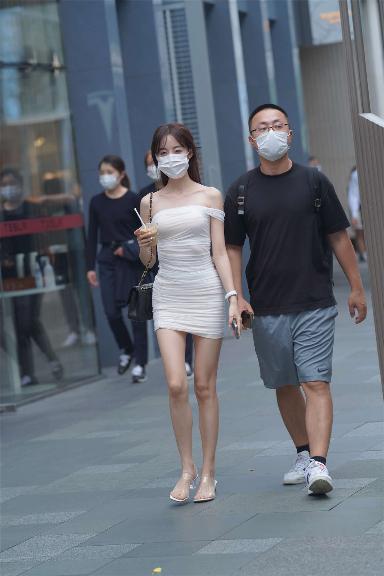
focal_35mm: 135
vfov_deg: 15.2
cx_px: 192
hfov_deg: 10.2
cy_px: 288
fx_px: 2160
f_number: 3.5
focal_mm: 135
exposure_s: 1/500
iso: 500
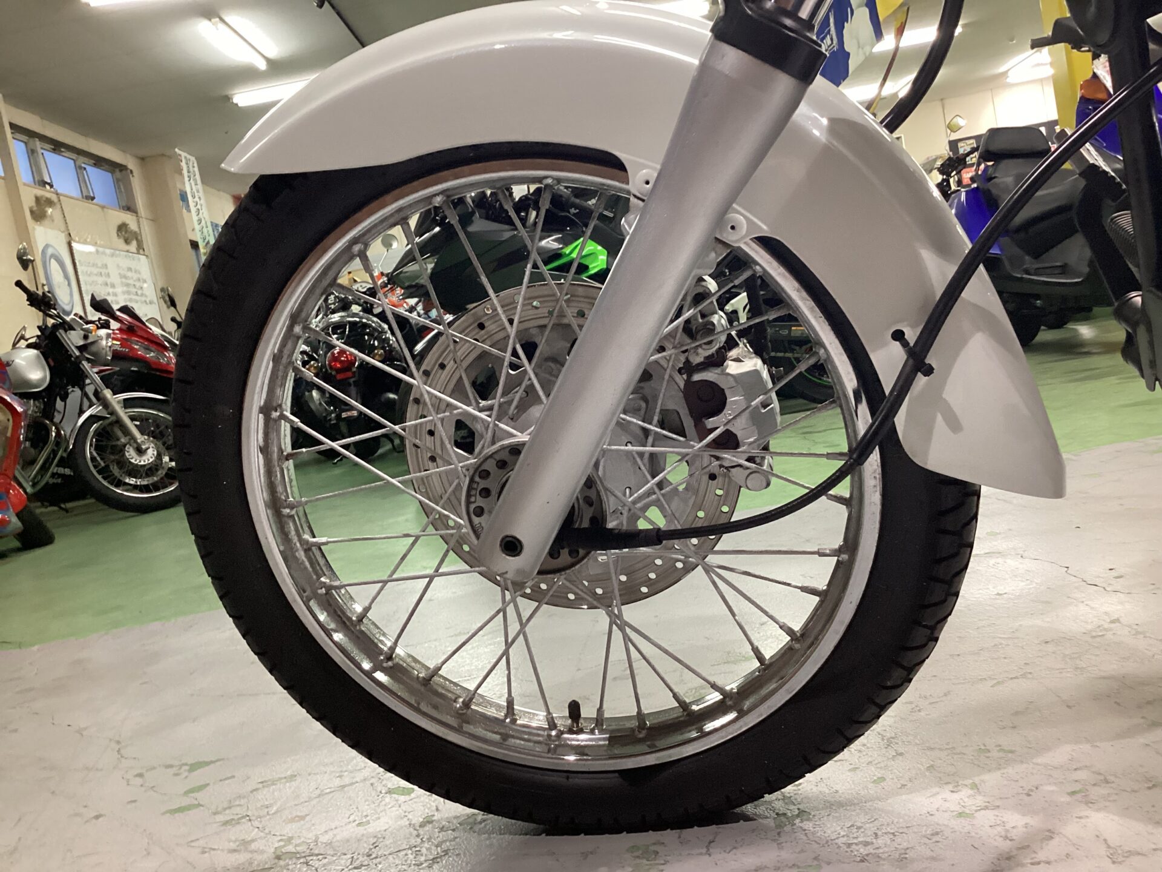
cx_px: 581
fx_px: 1041
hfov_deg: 58.4
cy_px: 436
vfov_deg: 45.4
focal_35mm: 31
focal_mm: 3.3
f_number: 2.4
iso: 320
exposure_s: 1/60
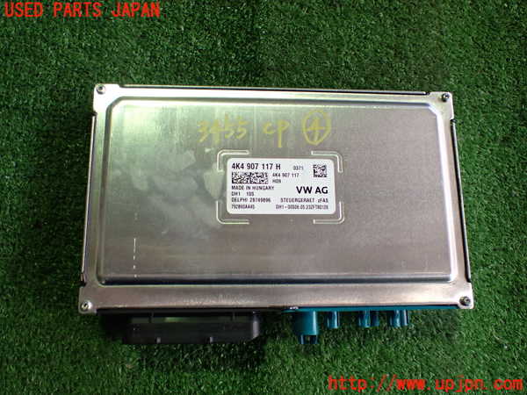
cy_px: 198
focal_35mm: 30
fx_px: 457
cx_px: 264
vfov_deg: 46.8
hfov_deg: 60.0
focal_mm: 5.4
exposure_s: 1/125
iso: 500
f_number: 2.3
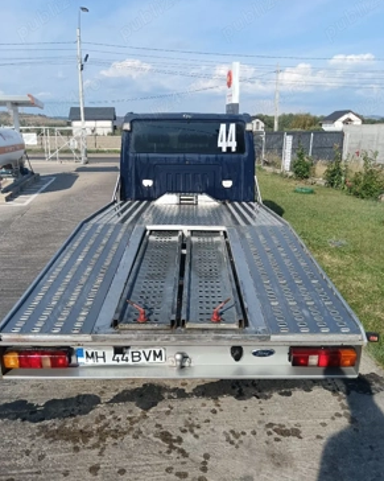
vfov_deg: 60.4
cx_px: 187
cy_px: 229
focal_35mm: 29
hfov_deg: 50.0
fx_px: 412
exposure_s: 1/909
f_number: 1.9
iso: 101
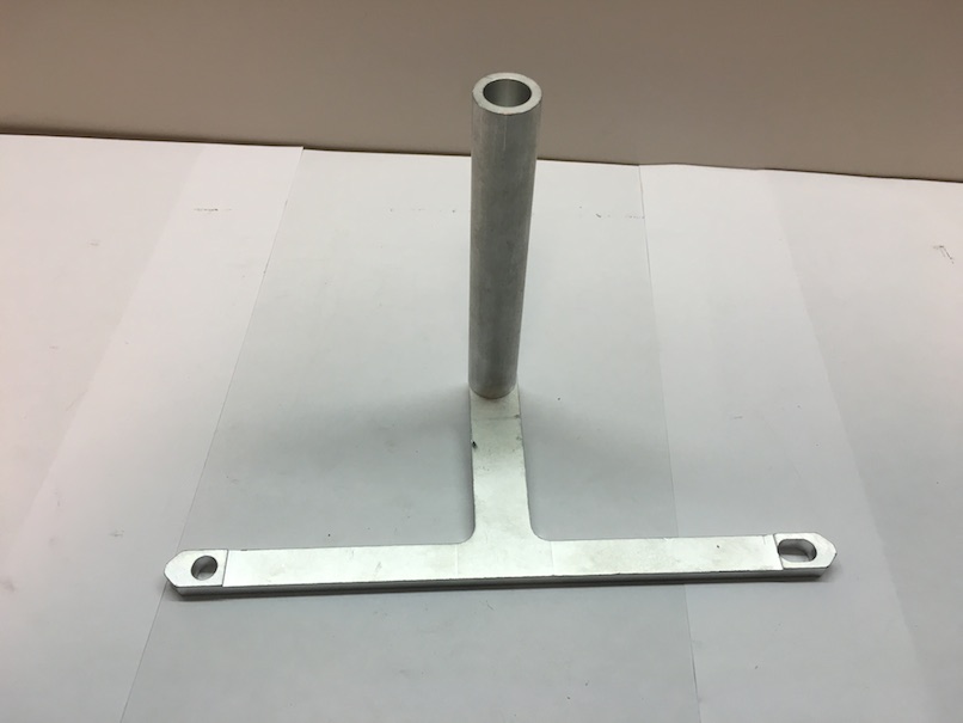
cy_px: 362
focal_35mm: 29
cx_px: 482
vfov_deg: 48.3
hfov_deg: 61.6
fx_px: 807
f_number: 2.2
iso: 25
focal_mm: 4.15
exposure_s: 1/33
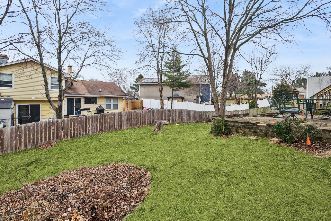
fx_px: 156
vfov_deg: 70.5
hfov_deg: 93.3
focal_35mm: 17
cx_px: 166
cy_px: 110
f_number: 11
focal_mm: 17
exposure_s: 1/50
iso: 400
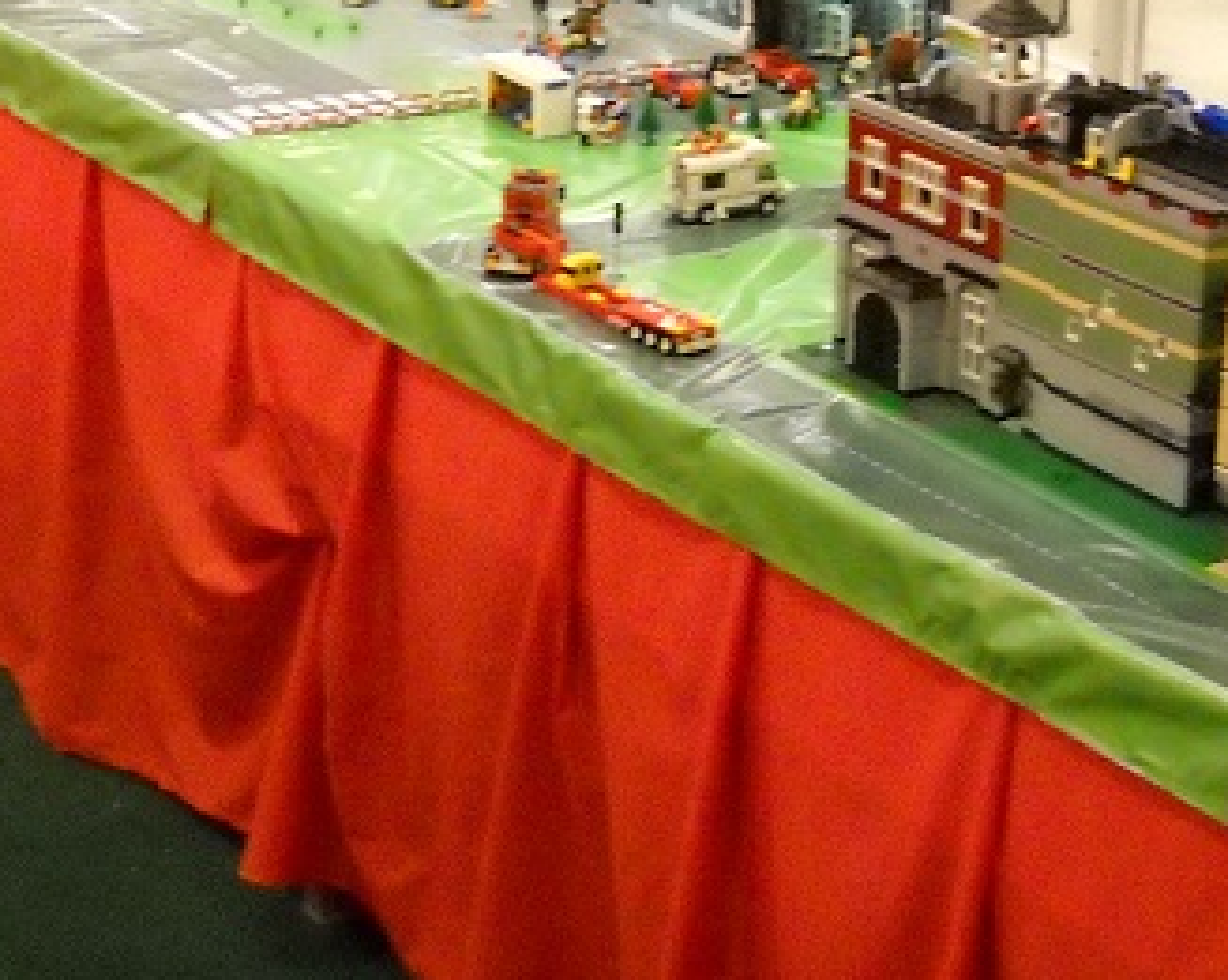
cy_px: 379
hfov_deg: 19.5
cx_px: 345
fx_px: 3559
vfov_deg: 15.7
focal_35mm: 98
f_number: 3.1
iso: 800
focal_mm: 6.72
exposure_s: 1/44
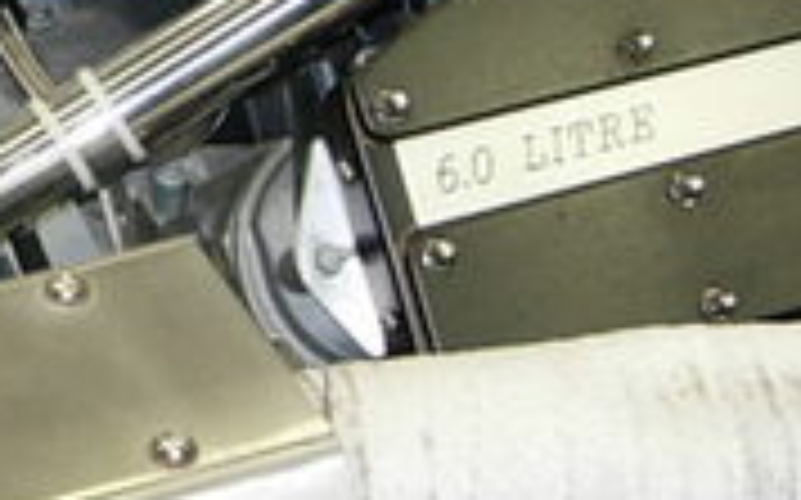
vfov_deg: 9.0
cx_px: -130
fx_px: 3163
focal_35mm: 145
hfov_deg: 14.0
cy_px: 41
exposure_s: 1/15.1
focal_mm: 7.8
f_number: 2.8
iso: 79
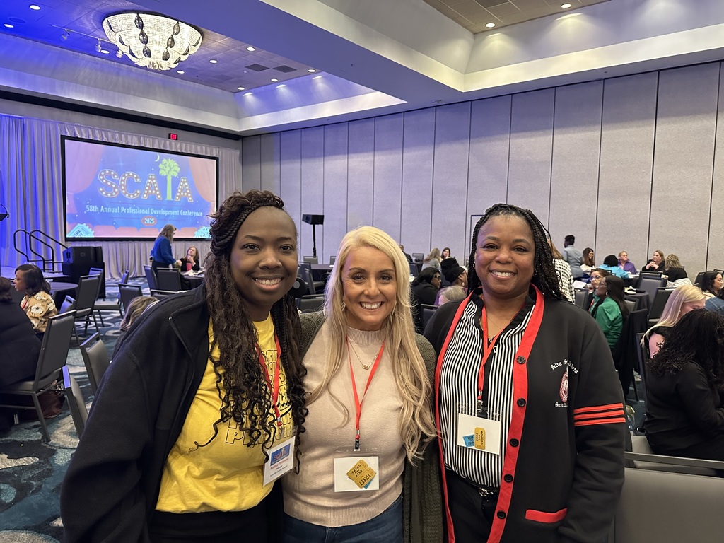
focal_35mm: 24
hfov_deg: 71.6
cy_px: 272
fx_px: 502
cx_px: 362
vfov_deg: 56.8
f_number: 1.78
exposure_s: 1/40
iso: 1000
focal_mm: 6.86
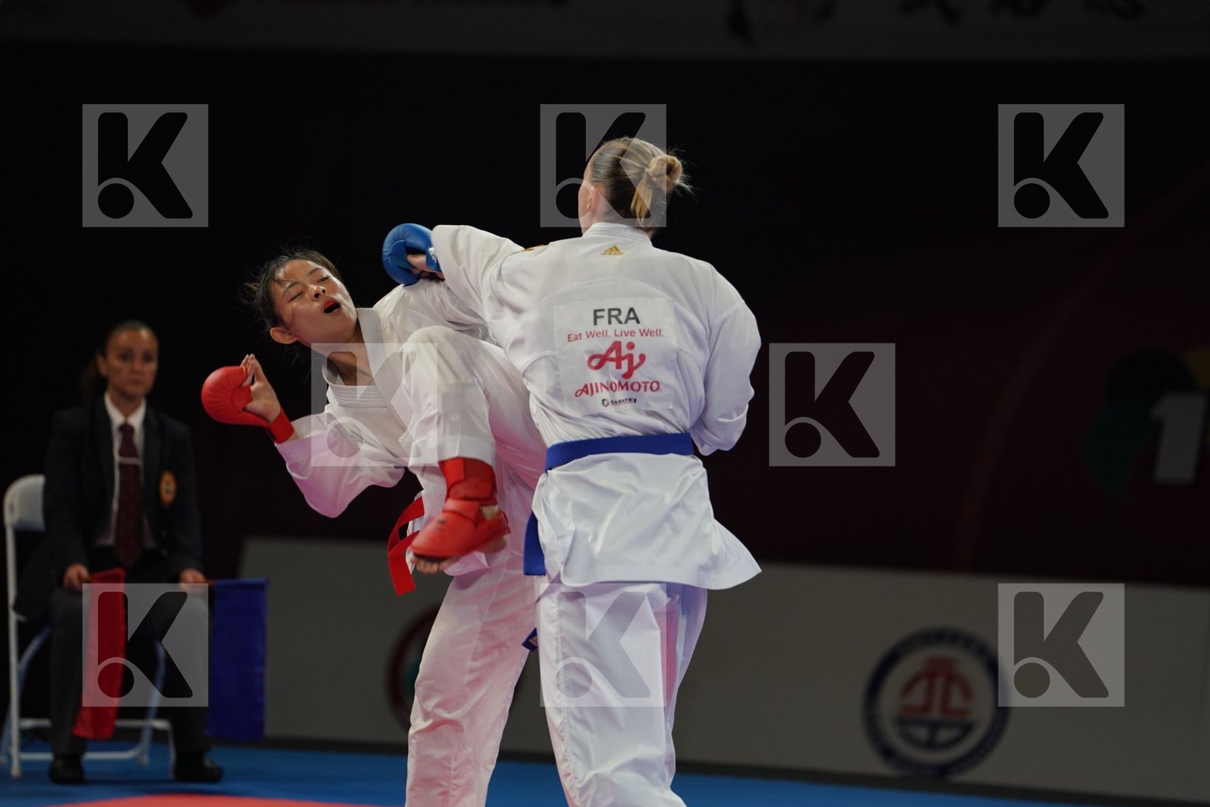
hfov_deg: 10.2
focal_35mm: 201
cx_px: 603
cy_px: 405
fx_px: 6755
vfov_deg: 6.8
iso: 1250
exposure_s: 1/1000
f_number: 2.8
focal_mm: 200
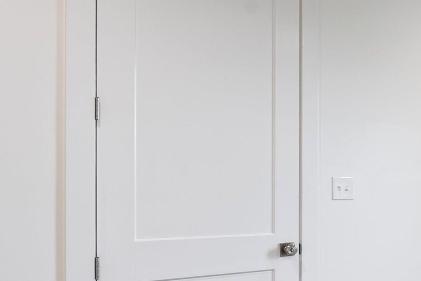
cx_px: 616
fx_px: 585
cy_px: 200
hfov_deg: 28.0
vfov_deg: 26.8
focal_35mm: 50
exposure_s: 1/3
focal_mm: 16
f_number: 9
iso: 250
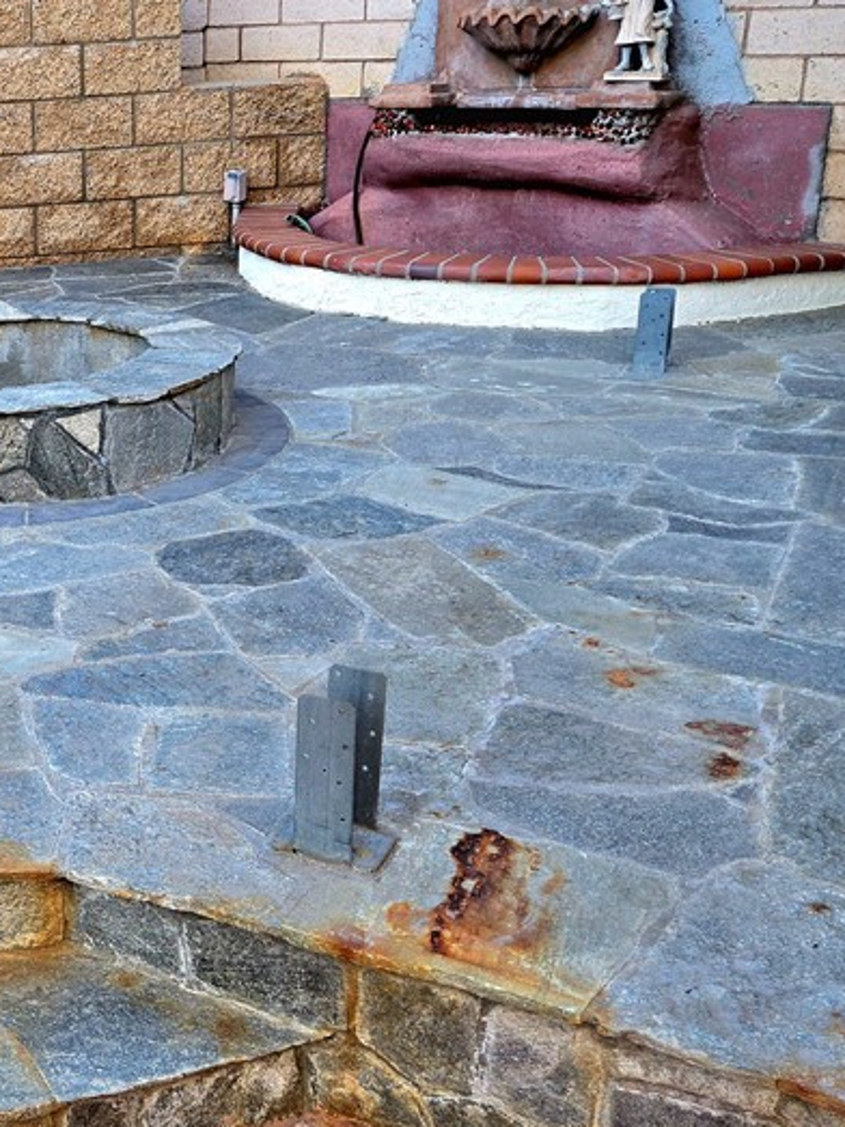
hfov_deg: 29.3
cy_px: 482
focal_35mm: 45
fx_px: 1465
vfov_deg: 42.0
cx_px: -66
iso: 25
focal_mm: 5.4
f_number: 1.8
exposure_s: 1/159
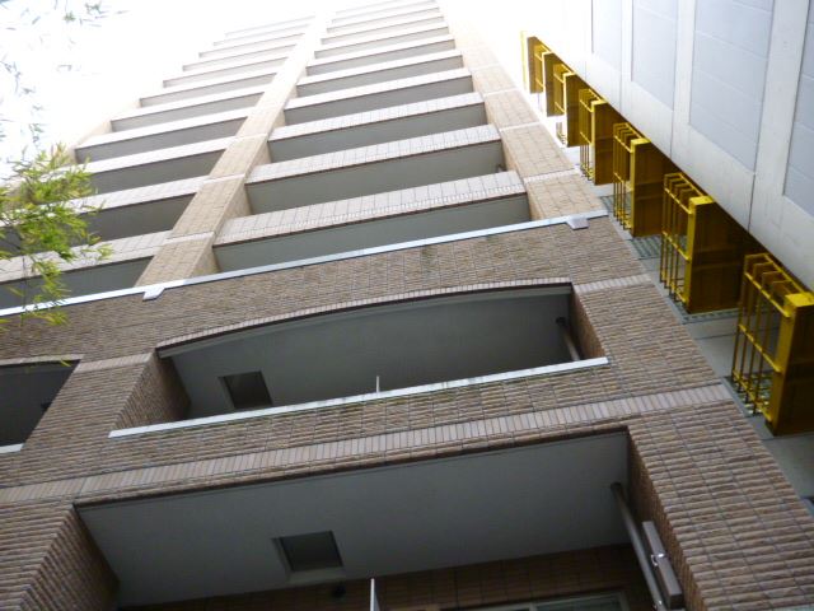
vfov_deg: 49.7
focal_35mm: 28
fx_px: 658
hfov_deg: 63.4
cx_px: 407
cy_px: 306
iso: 400
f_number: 3.1
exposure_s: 1/200
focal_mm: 5
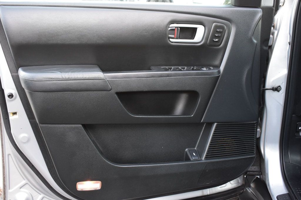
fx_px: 326
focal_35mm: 39
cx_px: 150
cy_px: 100
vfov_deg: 34.2
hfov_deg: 49.6
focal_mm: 26
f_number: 6.3
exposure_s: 1/15
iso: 900
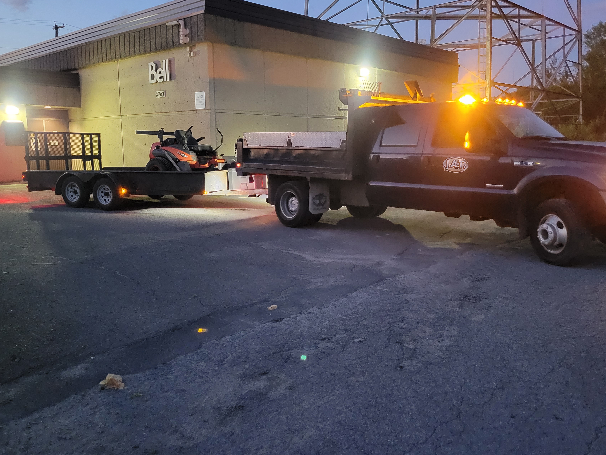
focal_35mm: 31
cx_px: 340
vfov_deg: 45.4
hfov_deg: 58.2
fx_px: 543
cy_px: 217
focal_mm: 5.4
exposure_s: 1/24
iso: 1000
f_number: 1.8
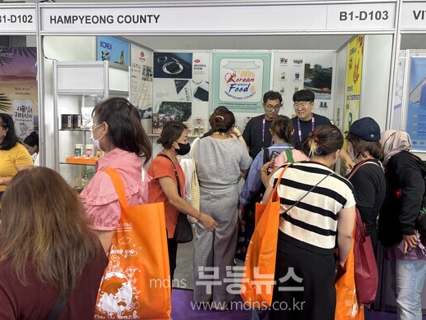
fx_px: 369
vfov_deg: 46.7
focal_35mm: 30
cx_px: 215
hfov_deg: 60.0
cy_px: 138
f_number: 1.6
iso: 125
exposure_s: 1/100
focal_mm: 5.96
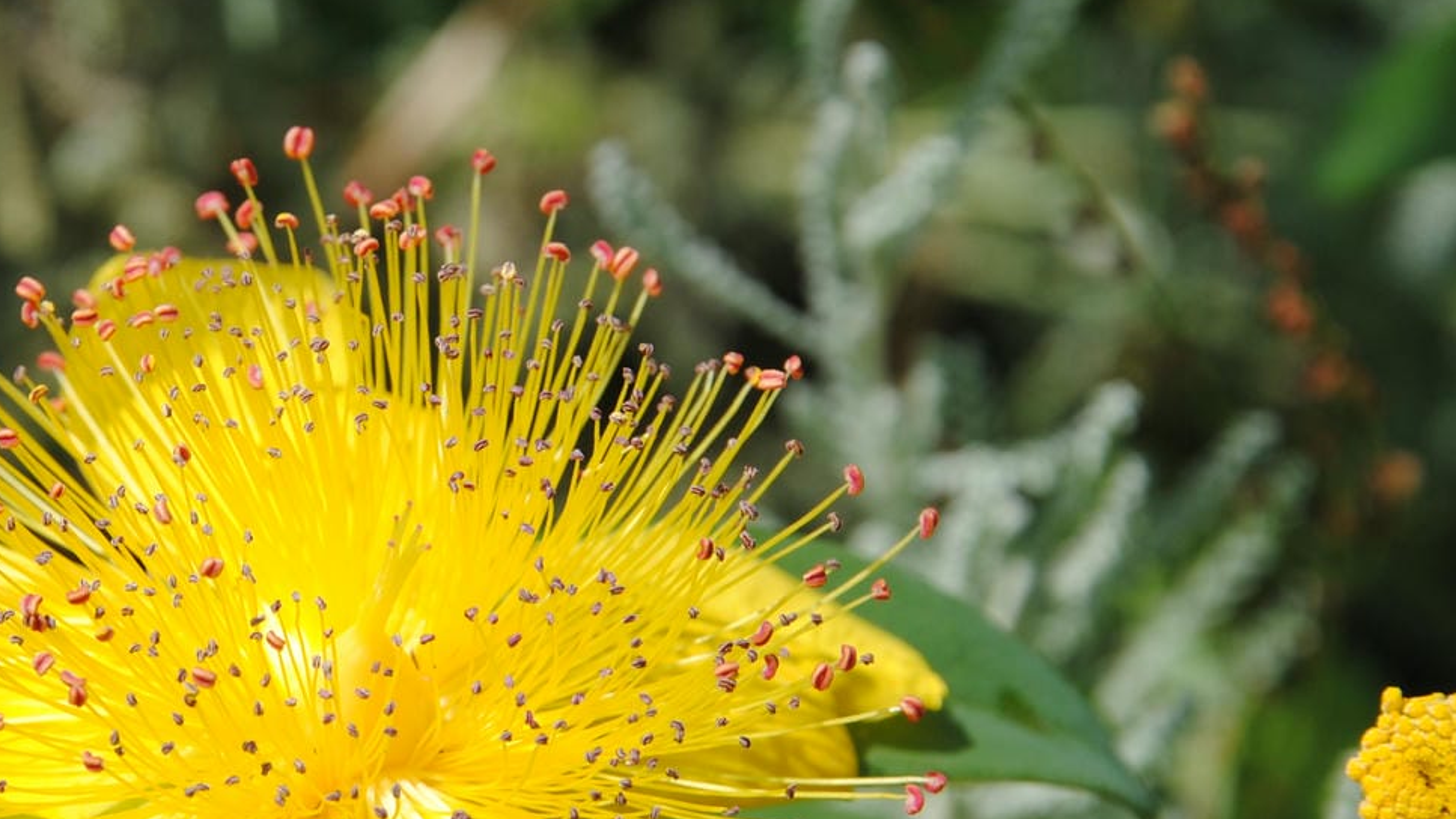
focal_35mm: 244
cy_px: 653
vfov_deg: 5.0
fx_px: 9424
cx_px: 342
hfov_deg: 8.8
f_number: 8
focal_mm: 75
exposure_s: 1/320
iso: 100
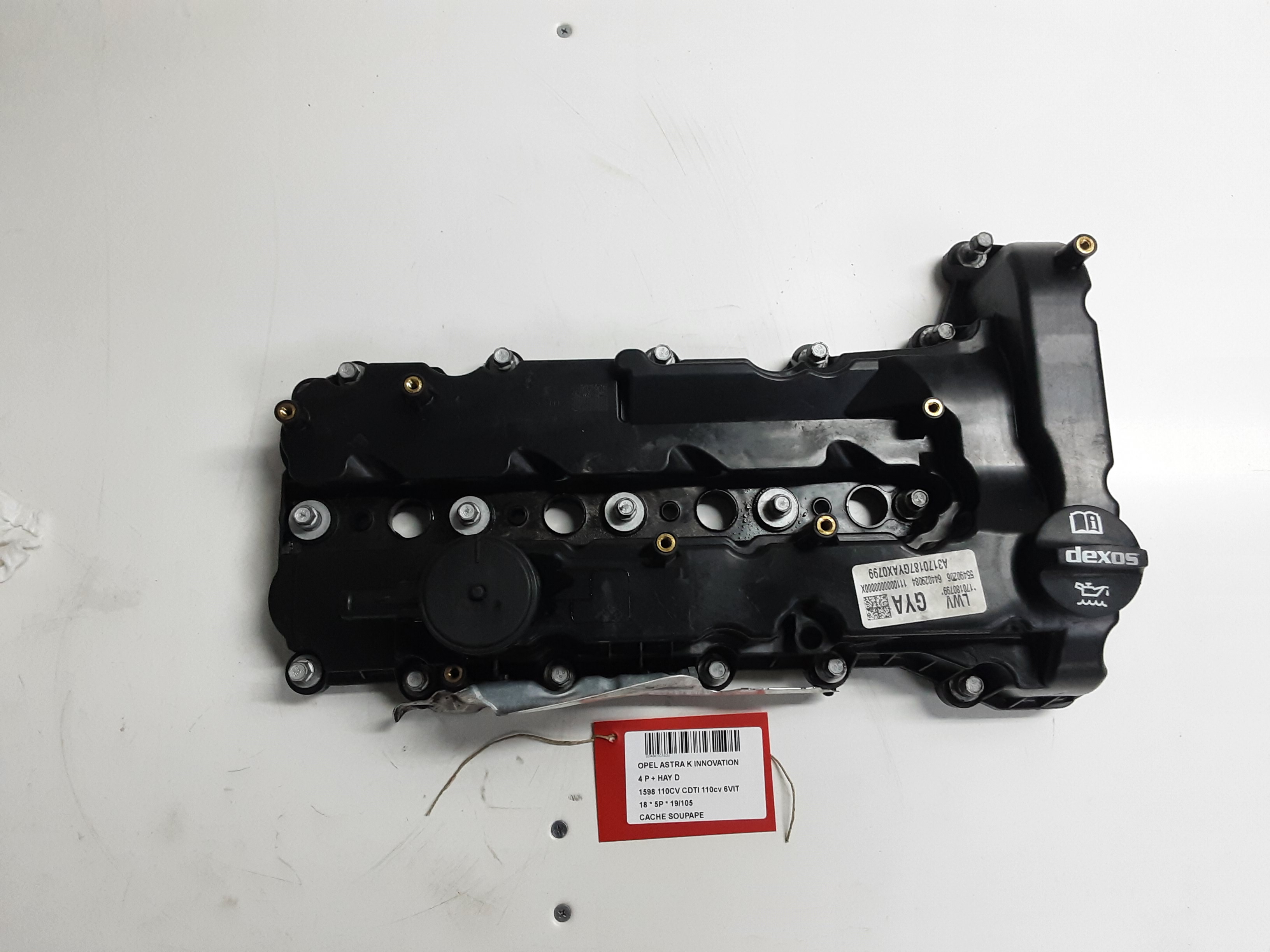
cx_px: 635
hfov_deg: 65.3
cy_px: 476
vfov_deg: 51.4
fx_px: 991
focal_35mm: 27
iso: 125
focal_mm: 2.91
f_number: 1.9
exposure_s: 1/50
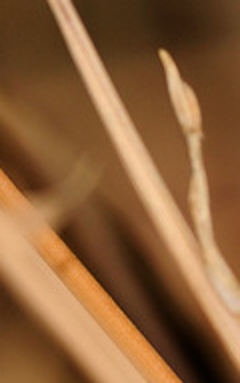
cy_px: 73
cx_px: 484
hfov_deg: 0.7
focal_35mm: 1913
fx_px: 20020
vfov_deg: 1.1
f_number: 8
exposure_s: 1/320
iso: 400
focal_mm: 300
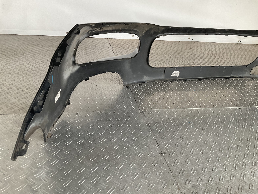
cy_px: 97
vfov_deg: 48.2
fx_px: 216
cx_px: 129
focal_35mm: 29
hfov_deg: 61.7
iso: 64
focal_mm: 3
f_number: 1.8
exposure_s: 1/50
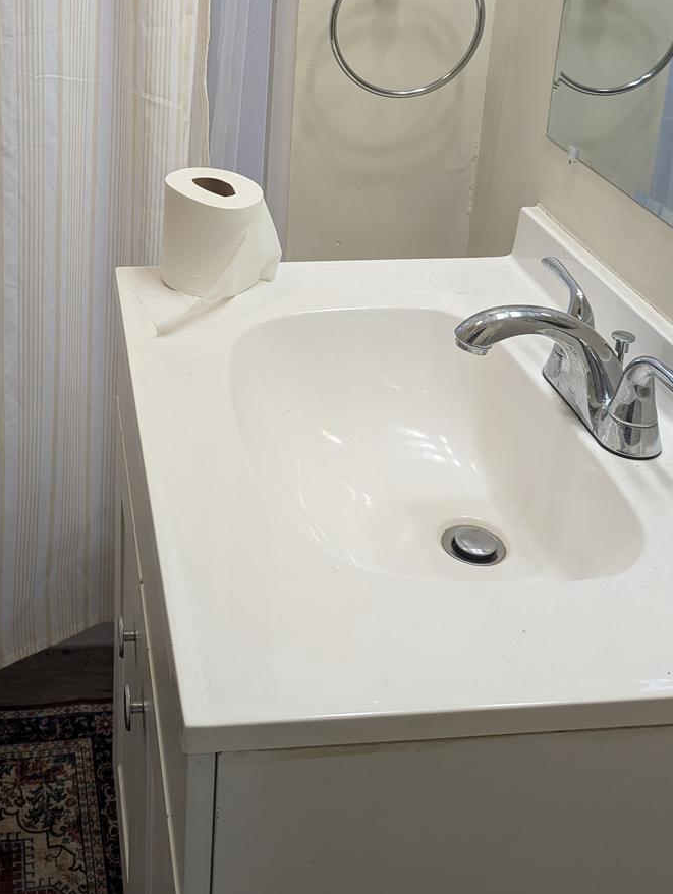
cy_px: 142
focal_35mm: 42
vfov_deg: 42.1
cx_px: 129
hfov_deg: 33.4
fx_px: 1086
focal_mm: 6.81
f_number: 1.85
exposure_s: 1/120
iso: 84
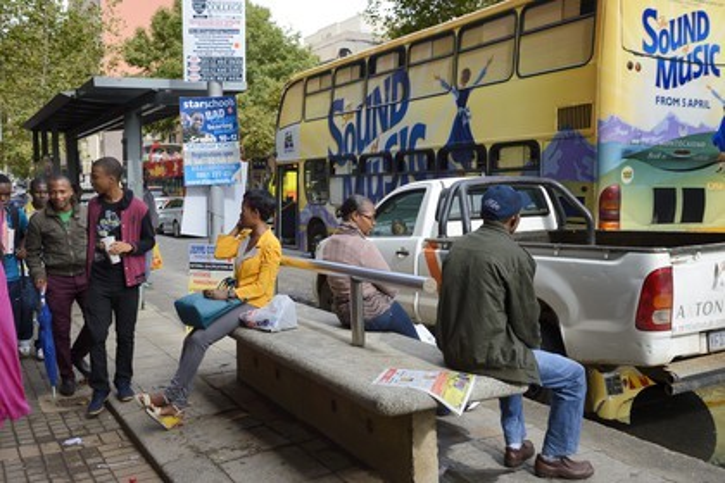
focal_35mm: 35
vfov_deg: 37.9
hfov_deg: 54.4
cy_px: 242
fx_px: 705
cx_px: 362
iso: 200
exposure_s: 1/400
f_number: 5.6
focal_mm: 35
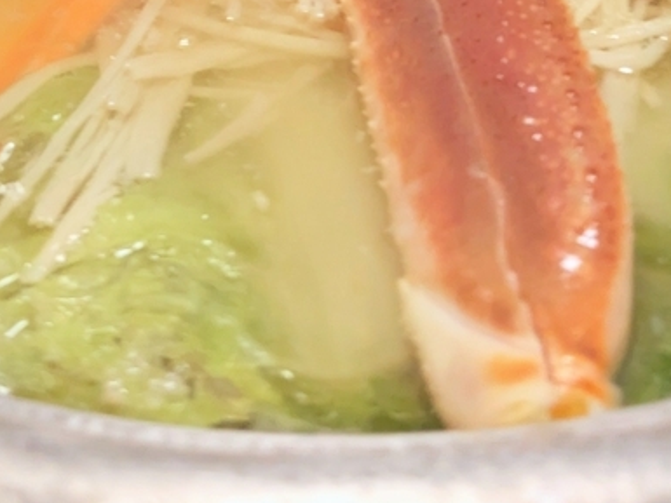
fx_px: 1512
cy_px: -100
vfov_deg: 18.0
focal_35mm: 78
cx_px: 282
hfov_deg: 25.0
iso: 299
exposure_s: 1/40
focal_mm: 5.43
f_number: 1.89
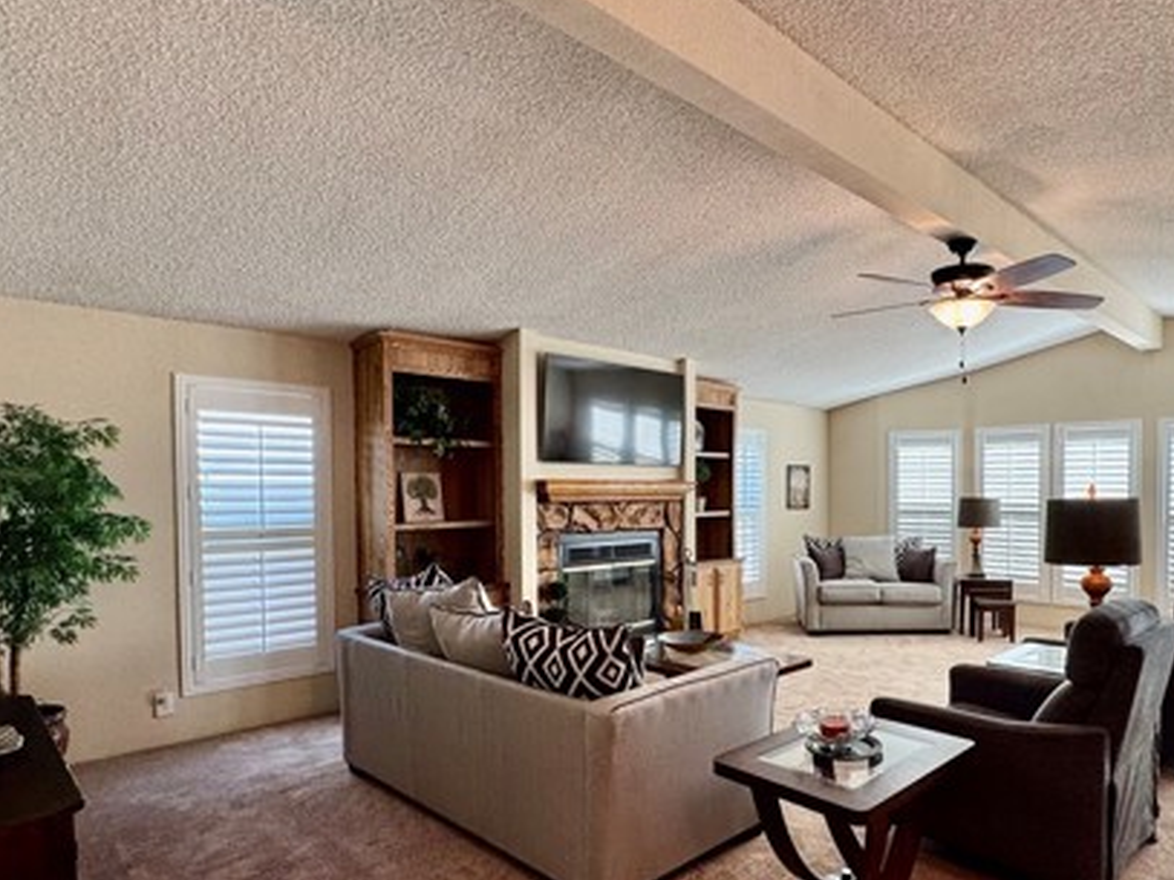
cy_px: 514
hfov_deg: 74.8
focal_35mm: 22
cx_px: 750
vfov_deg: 60.7
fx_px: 746
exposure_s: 1/120
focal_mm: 2.22
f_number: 2.2
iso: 160
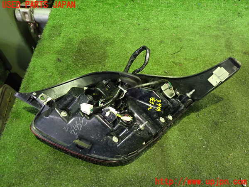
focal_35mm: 30
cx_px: 124
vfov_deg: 46.8
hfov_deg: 60.0
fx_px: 216
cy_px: 94
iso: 800
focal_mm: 5.4
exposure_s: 1/20
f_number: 2.3
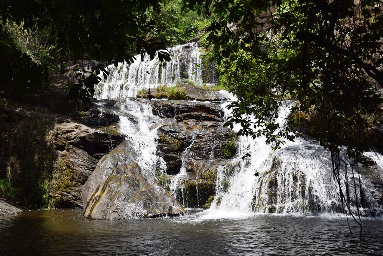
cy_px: 128
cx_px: 192
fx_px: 399
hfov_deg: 51.3
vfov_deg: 35.5
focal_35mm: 38
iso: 200
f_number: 9
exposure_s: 1/400
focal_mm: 25
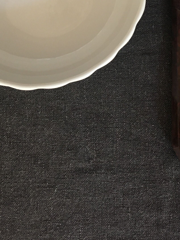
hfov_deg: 21.2
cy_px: -16
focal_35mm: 69
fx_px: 478
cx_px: 117
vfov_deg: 26.2
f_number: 2.2
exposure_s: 1/33
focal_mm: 4.15
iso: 160
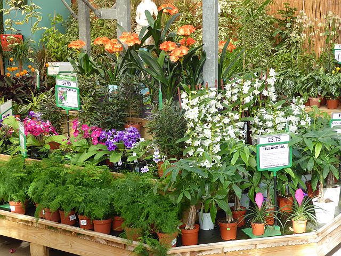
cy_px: 128
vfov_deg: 22.6
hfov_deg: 29.8
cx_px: 170
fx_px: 640
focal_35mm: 65
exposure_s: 1/60
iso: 160
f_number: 4.4
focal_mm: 11.7
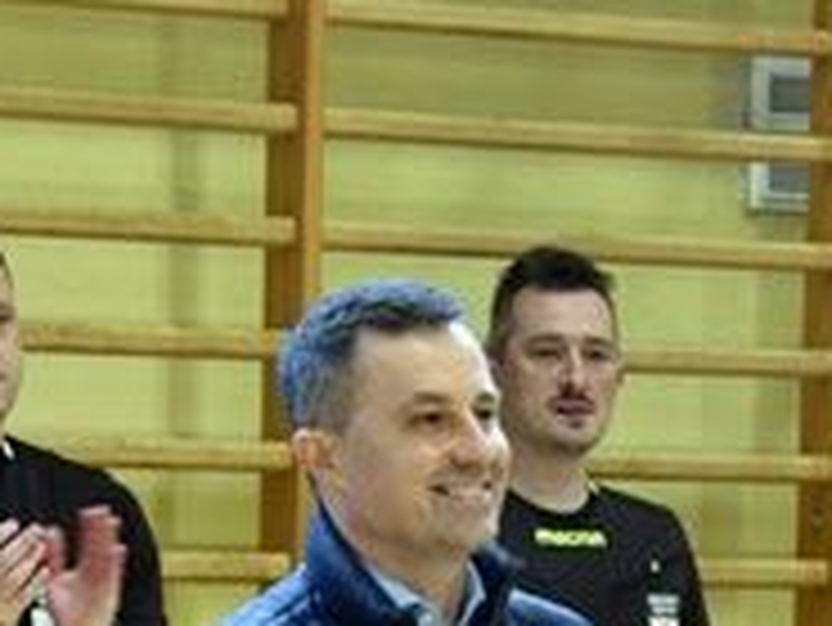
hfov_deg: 8.1
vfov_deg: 5.9
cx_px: 603
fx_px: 5901
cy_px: 1171
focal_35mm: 245
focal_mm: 35
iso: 450
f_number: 4.5
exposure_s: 1/100
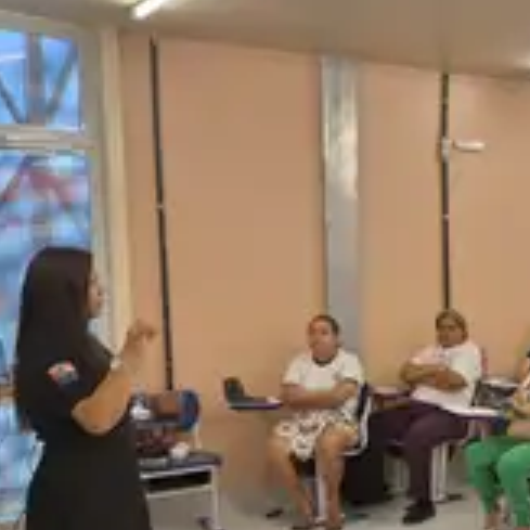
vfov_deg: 33.7
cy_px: 351
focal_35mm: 50
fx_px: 866
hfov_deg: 31.3
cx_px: 540
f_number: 1.8
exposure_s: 1/60
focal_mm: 5.54
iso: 64
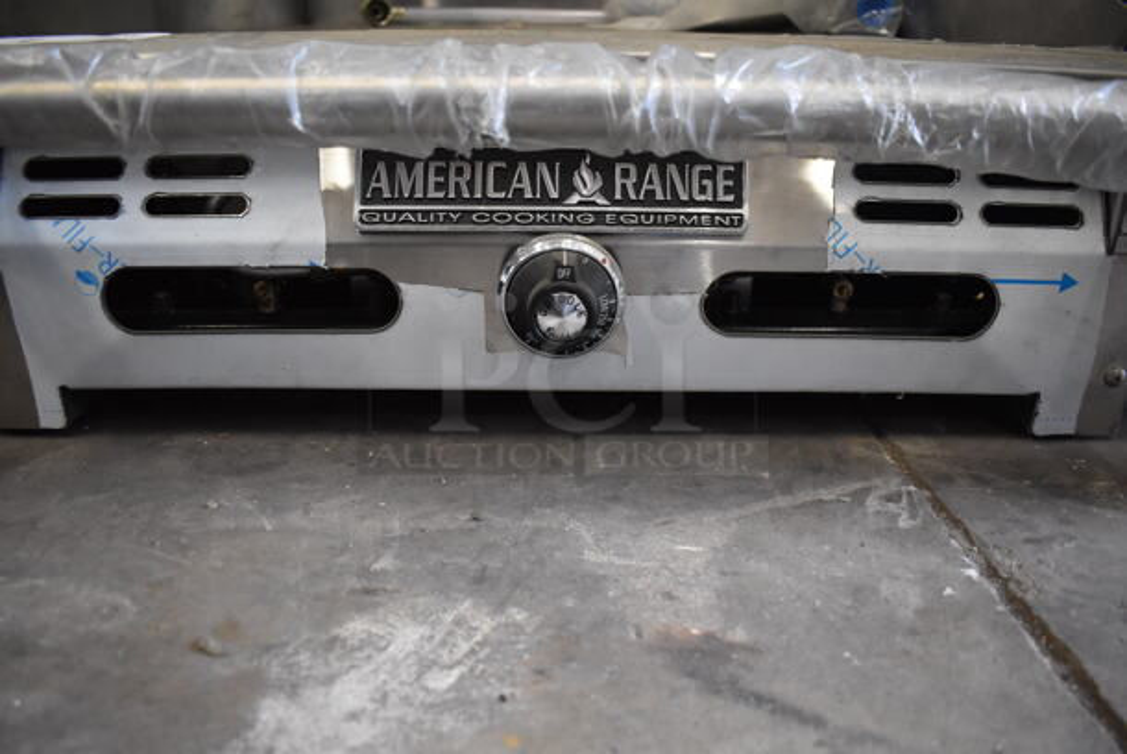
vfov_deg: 48.0
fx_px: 846
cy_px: 377
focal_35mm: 27
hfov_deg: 67.3
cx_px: 564
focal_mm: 18
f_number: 3.5
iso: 2500
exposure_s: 1/125
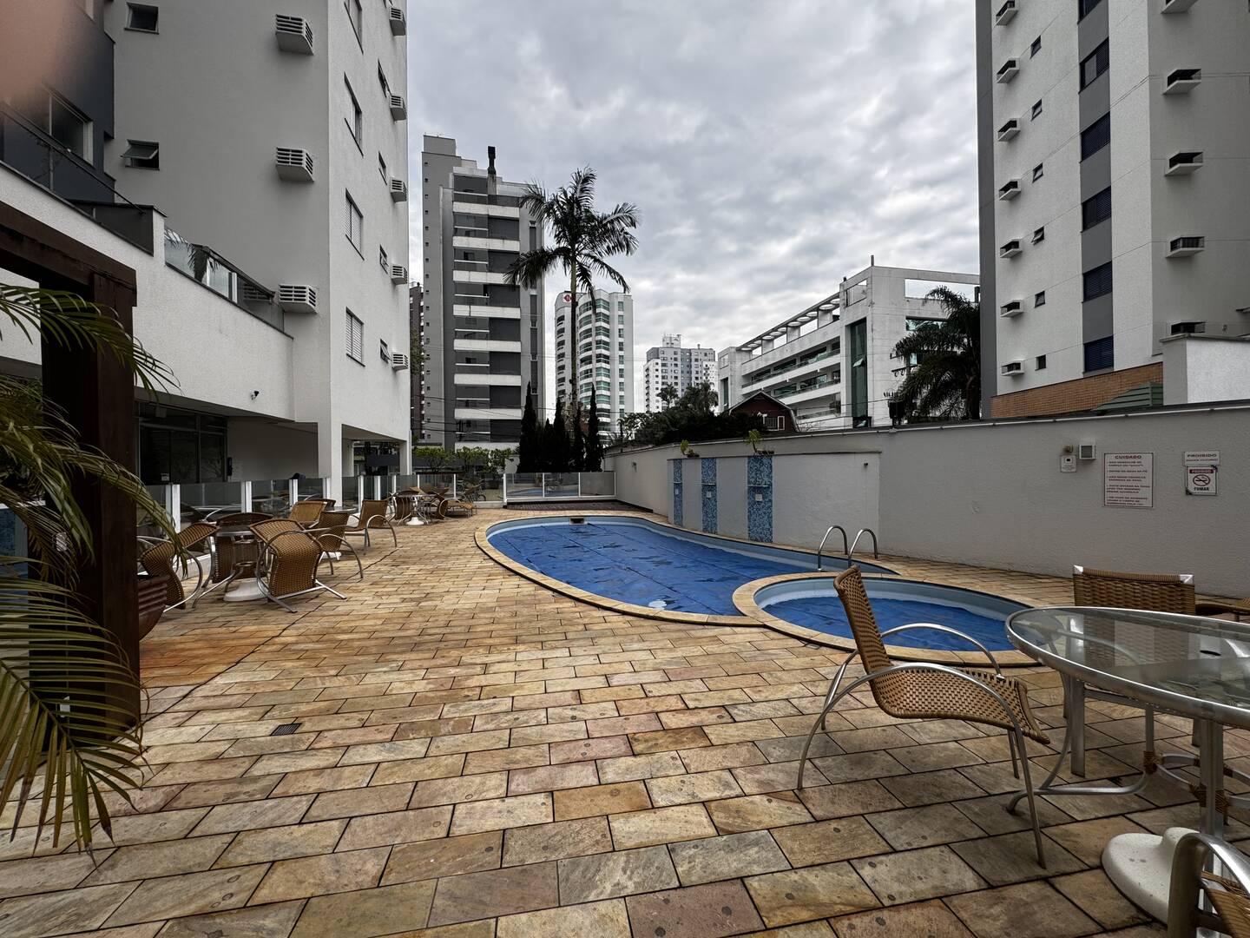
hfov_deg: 102.1
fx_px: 506
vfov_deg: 85.7
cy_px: 469
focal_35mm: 14
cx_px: 625
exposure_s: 1/322
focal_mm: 2.22
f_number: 2.2
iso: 40
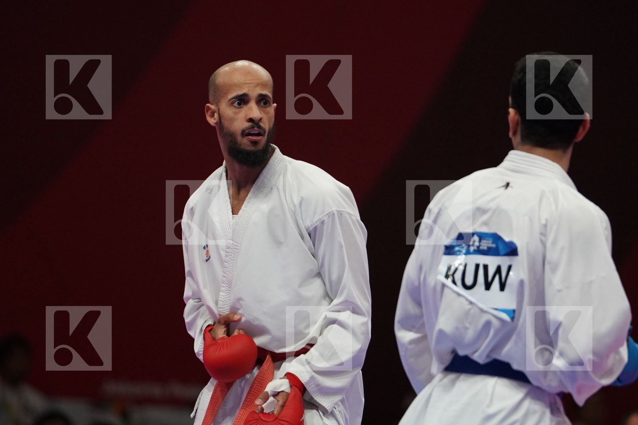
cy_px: 212
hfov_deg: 4.9
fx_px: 7443
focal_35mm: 420
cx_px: 319
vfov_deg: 3.3
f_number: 4
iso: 2500
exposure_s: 1/1000
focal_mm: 280
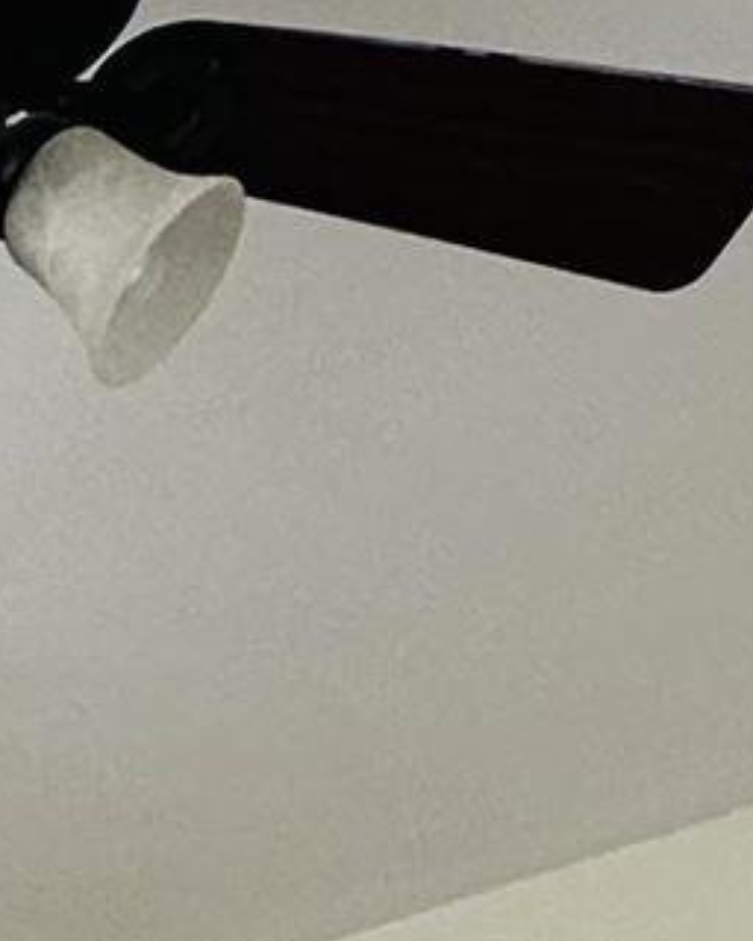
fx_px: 3649
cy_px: 2279
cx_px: -529
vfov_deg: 11.9
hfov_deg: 11.1
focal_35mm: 131
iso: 80
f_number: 2.2
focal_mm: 2.22
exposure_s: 1/99
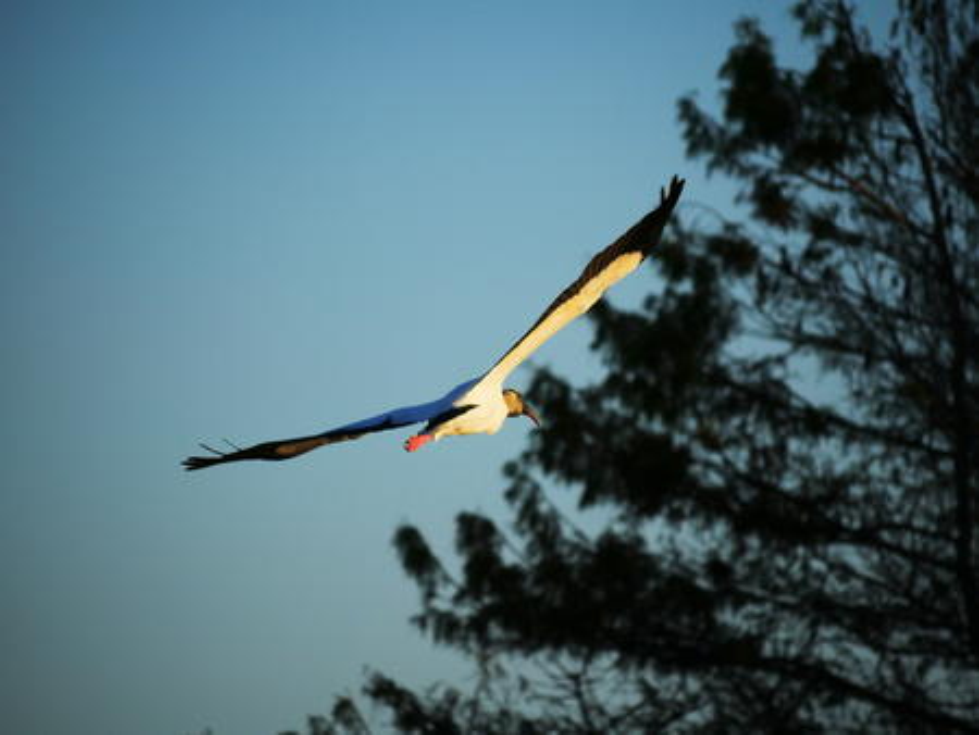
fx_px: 14941
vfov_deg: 2.8
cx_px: 490
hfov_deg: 3.8
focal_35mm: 528
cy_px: 368
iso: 200
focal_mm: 264
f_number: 5.6
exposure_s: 1/1300
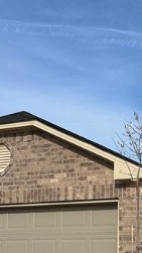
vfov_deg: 26.1
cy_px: 202
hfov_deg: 15.0
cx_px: 105
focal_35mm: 80
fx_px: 536
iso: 80
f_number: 1.78
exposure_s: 1/6623
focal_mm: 6.86
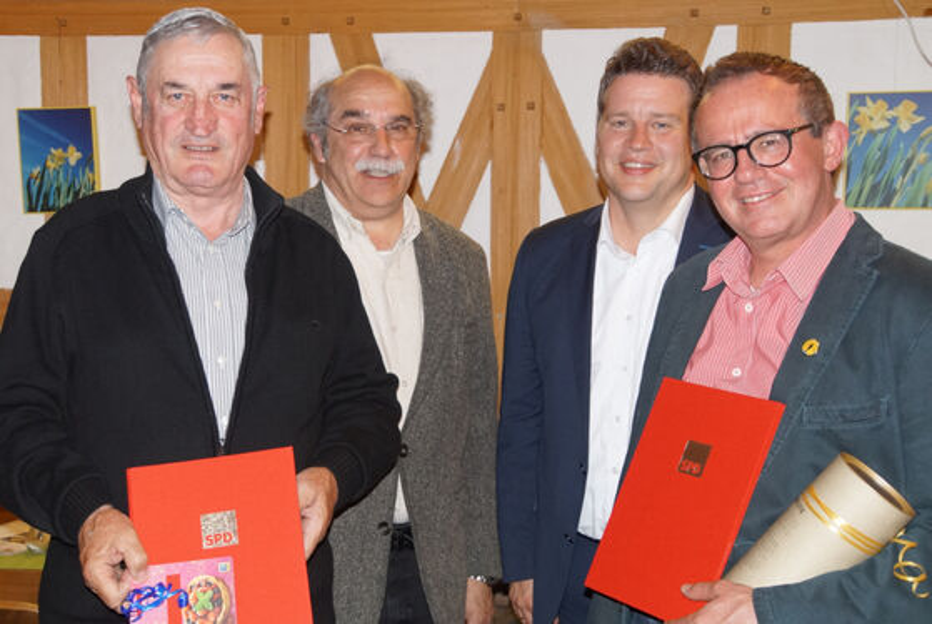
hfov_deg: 37.8
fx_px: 1361
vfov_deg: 25.8
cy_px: 312
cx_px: 466
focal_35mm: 52
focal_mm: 35
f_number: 4.5
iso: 800
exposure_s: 1/60
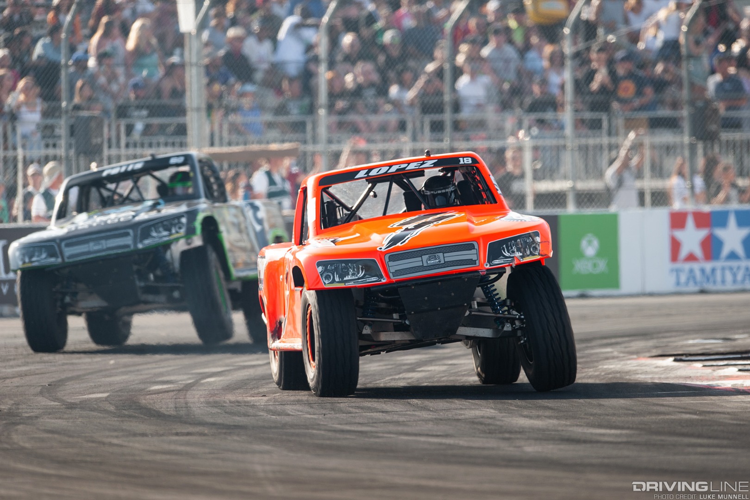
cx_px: 375
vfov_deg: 3.4
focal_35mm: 400
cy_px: 250
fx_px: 8333
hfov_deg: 5.2
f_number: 3.2
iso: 100
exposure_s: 1/320
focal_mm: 400
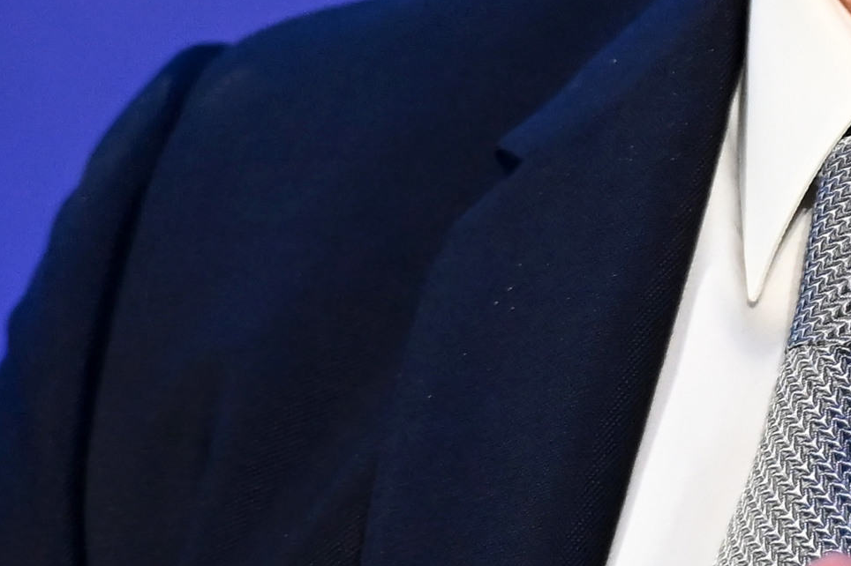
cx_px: 1419
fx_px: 29419
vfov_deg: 1.1
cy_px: -459
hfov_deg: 1.7
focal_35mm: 1245
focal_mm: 200
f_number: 3.5
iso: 1600
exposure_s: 1/200
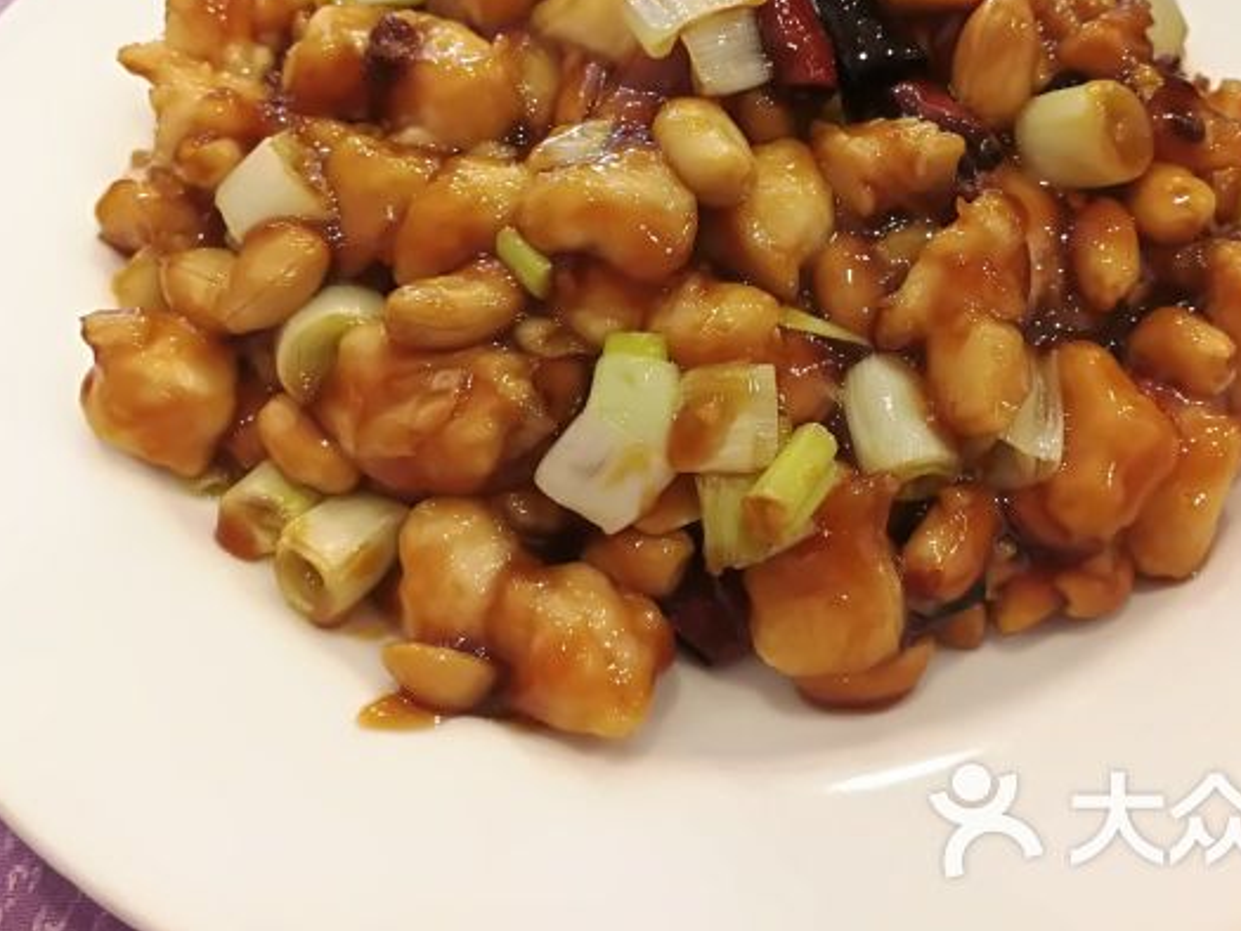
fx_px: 1291
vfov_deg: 39.3
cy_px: 323
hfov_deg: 51.2
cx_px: 695
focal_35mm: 36
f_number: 2.2
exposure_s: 1/25
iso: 320
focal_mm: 3.95
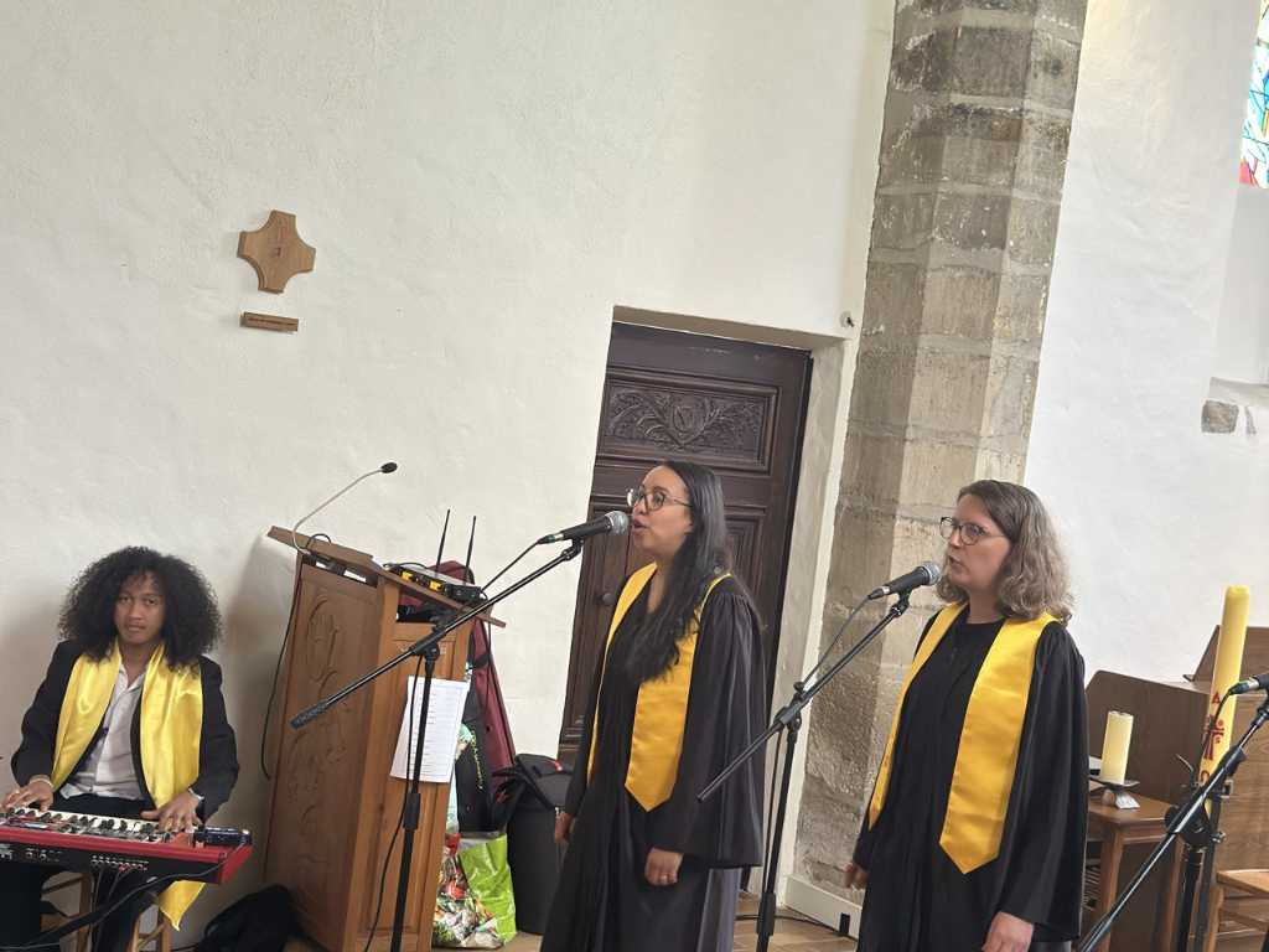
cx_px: 634
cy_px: 476
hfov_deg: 39.7
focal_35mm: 48
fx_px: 1760
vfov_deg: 30.3
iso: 320
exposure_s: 1/60
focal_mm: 6.9
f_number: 1.8
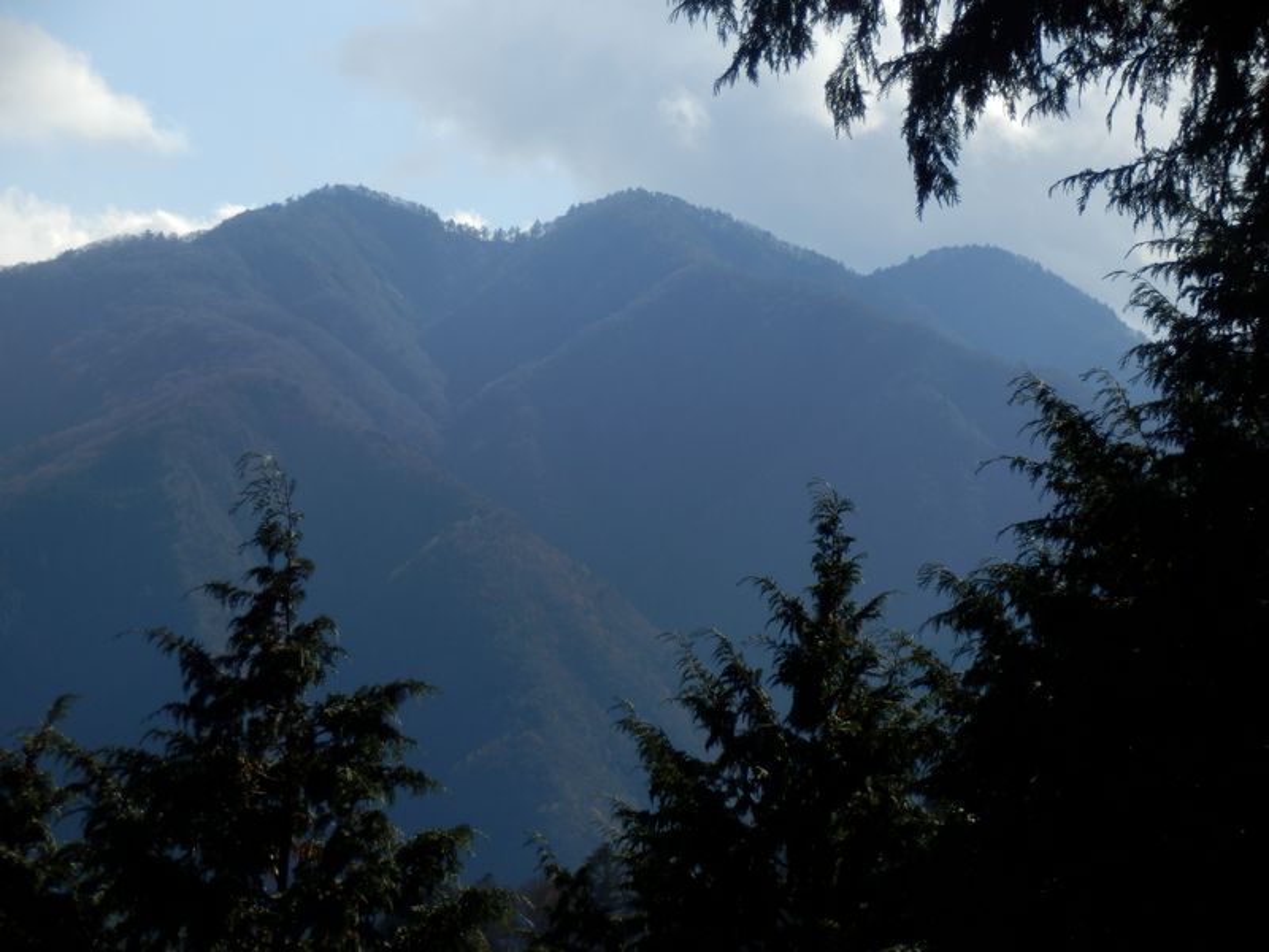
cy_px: 476
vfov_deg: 12.0
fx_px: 4546
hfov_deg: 15.9
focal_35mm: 124
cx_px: 634
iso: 80
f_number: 5.7
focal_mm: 21.9
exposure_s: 1/640
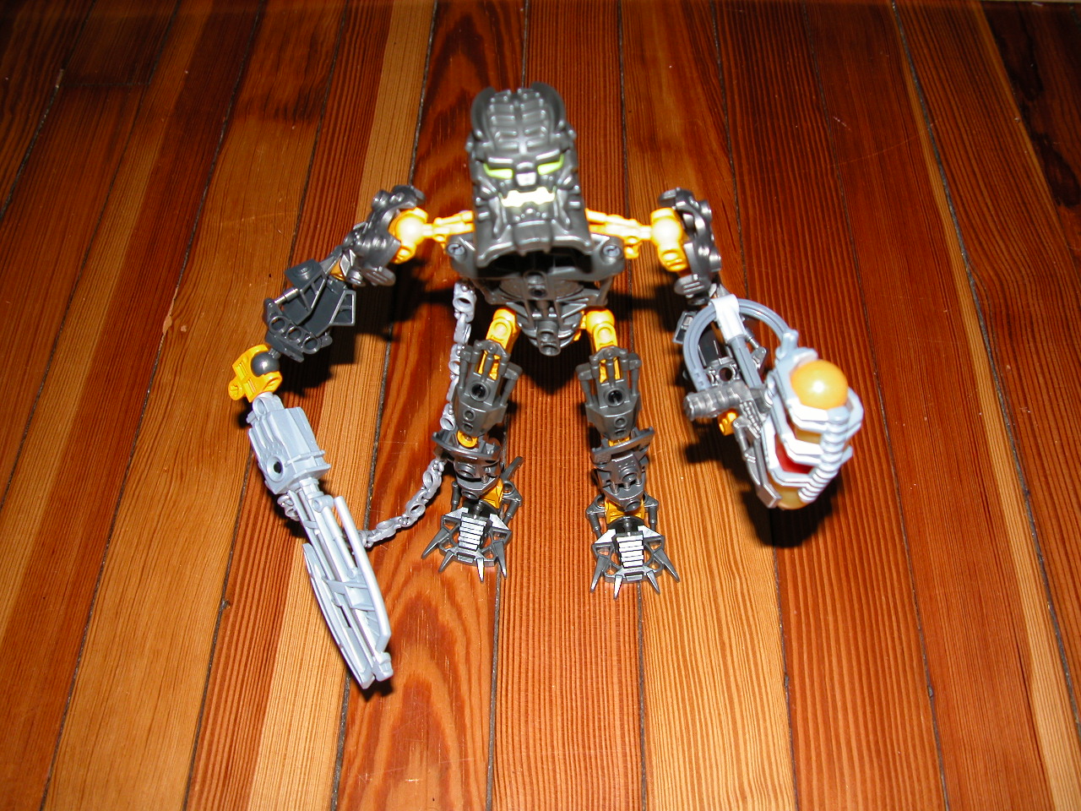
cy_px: 406
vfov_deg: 41.8
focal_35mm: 34
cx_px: 540
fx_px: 1062
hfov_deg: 54.0
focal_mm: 8.9
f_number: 2.8
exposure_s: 1/60
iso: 100
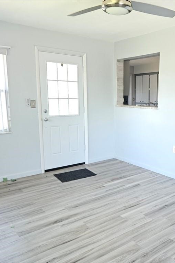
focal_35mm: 32
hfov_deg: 40.1
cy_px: 131
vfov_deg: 58.7
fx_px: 233
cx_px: 129
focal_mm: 5.4
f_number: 1.8
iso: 400
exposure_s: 1/120
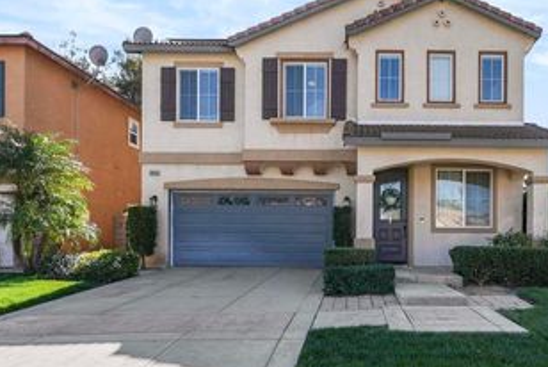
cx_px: 354
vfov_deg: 49.6
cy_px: 196
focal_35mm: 26
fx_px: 396
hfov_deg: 67.9
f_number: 10
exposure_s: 1/125
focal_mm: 16
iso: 100
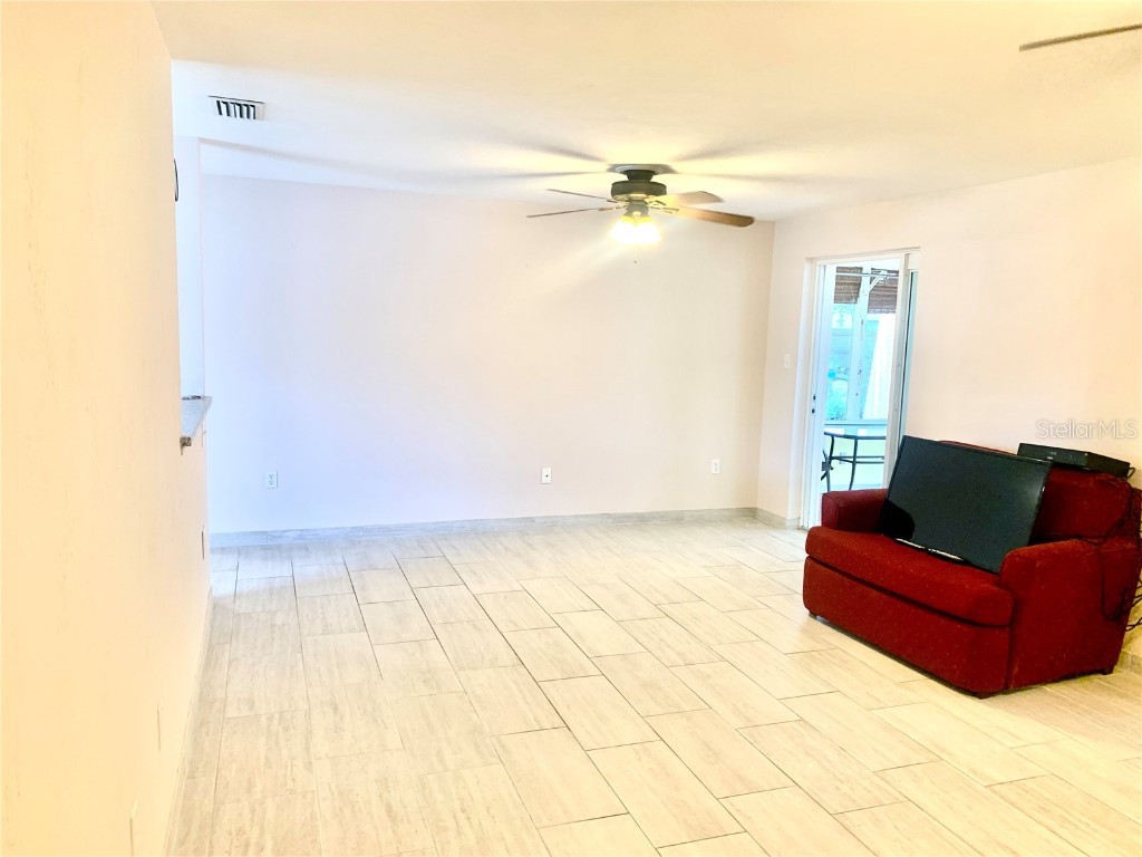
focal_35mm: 26
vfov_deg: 53.1
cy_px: 428
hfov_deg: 67.3
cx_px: 571
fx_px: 858
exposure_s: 1/60
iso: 80
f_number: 1.8
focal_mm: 4.25
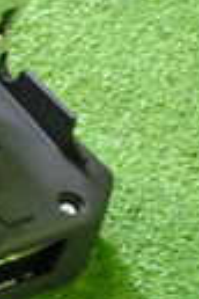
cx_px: -405
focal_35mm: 145
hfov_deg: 8.1
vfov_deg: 14.2
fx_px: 1202
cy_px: 148
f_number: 2.3
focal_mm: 5.4
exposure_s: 1/30
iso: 500
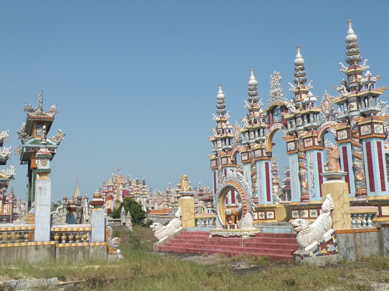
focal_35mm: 42
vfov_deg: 34.3
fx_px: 472
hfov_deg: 44.8
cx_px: 194
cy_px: 146
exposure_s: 1/273
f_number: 7.1
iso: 64
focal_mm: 7.4
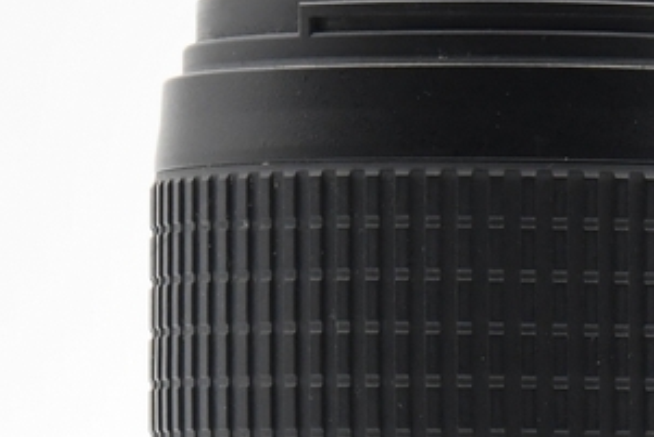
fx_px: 7070
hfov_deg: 5.3
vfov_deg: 3.5
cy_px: 713
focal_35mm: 389
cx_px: 502
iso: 1600
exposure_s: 1/100
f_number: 11
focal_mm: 52
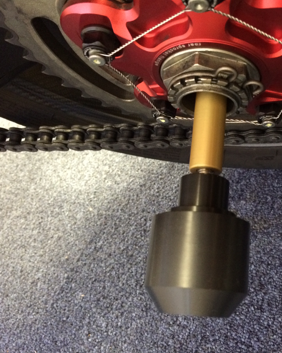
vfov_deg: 47.9
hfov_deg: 38.2
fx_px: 396
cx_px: 212
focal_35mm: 38
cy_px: 177
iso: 320
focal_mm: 4.15
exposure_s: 1/15
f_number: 2.2
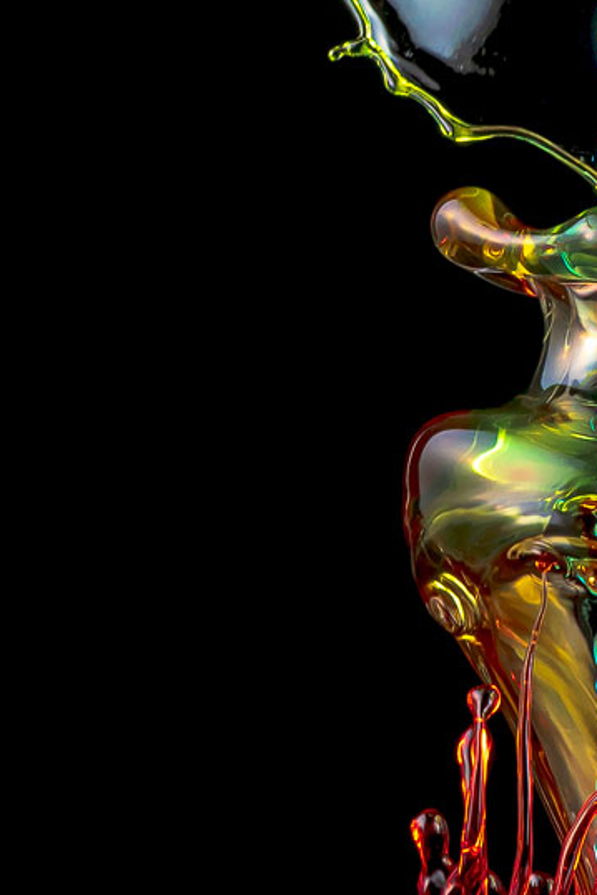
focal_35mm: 234
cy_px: 294
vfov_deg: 8.8
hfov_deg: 5.9
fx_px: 5817
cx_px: 605
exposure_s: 1/125
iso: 200
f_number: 16
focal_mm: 105
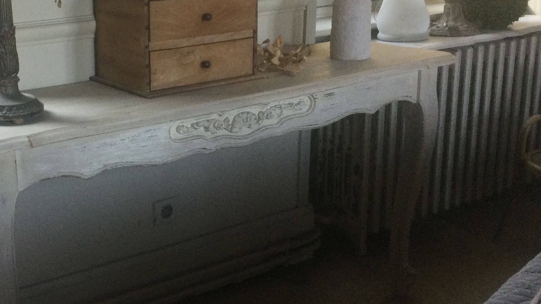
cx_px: 116
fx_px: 803
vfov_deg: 21.4
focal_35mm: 56
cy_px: 106
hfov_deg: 36.1
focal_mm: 3.3
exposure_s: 1/33
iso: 50
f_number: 2.4
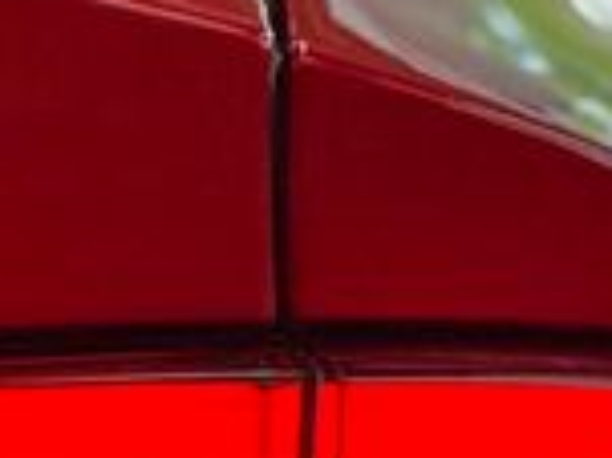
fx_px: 5759
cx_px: 65
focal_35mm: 326
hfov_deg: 6.1
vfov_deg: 4.5
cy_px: 778
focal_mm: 9
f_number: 2.8
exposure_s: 1/120
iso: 200
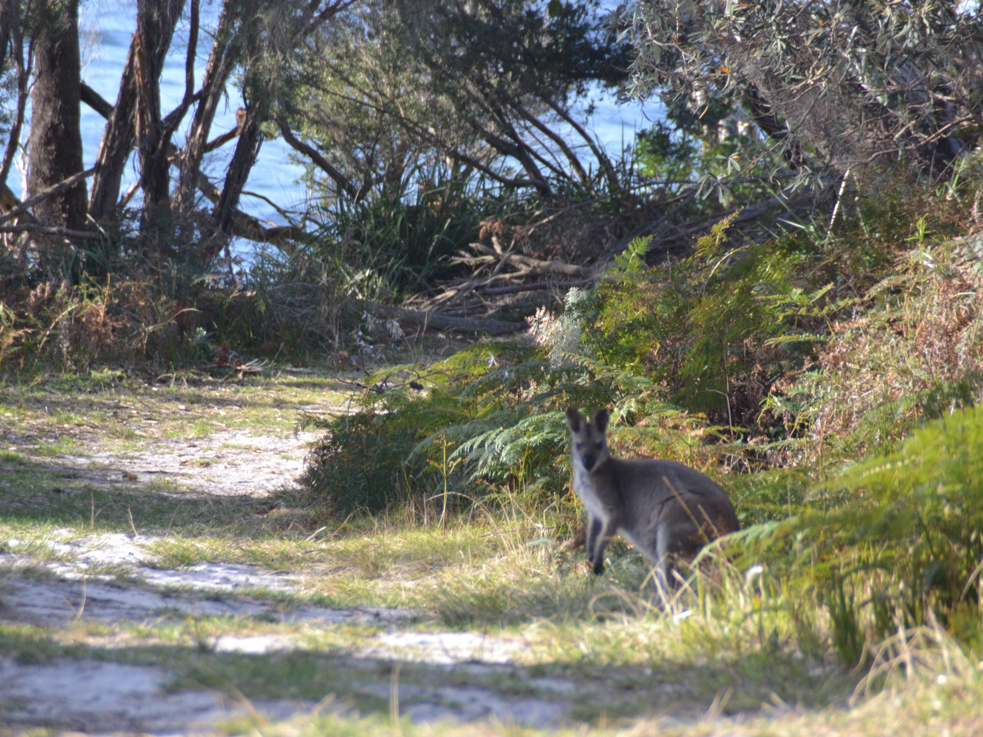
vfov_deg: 4.4
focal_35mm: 334
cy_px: 370
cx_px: 467
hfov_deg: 5.9
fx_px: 9483
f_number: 6.3
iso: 720
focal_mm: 200
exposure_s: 1/500
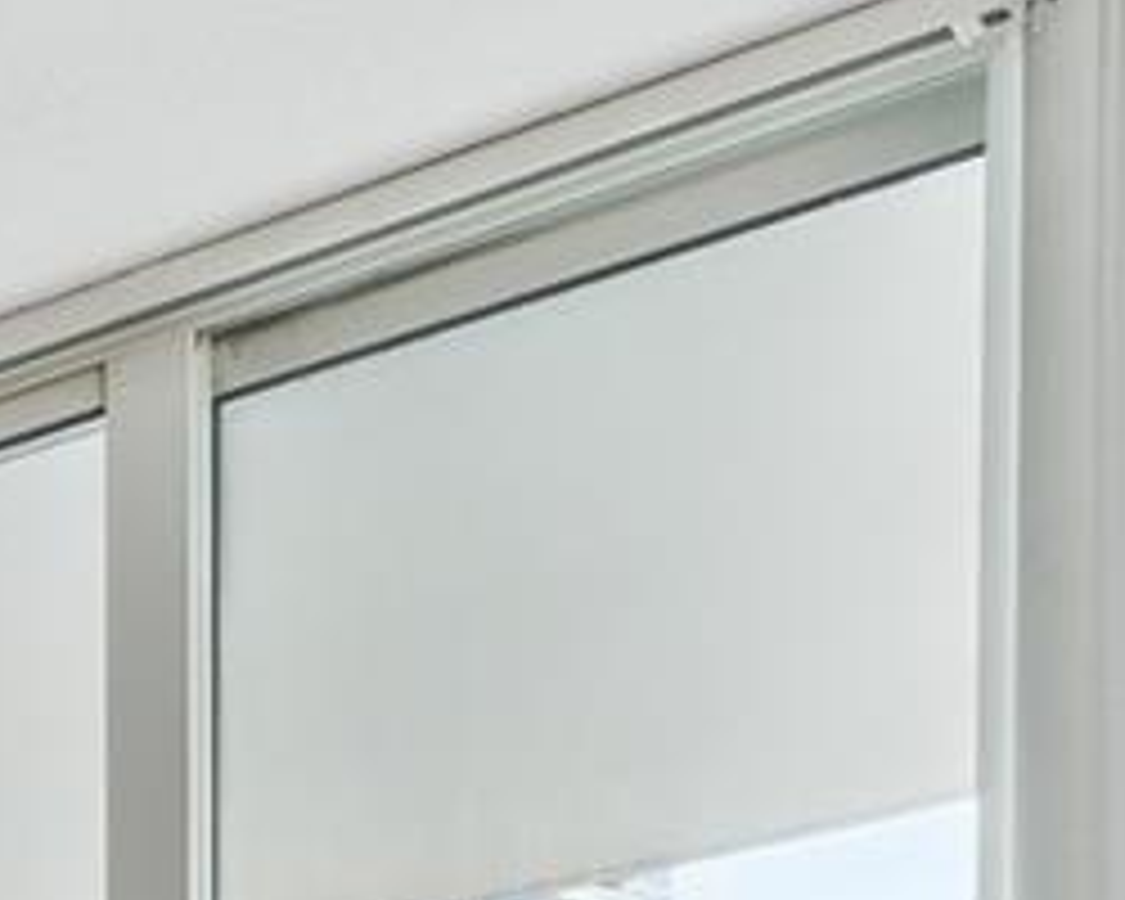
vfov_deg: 12.5
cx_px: -2034
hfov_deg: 12.0
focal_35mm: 102
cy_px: 2034
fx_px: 3396
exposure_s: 1/30
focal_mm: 17
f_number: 9
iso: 160
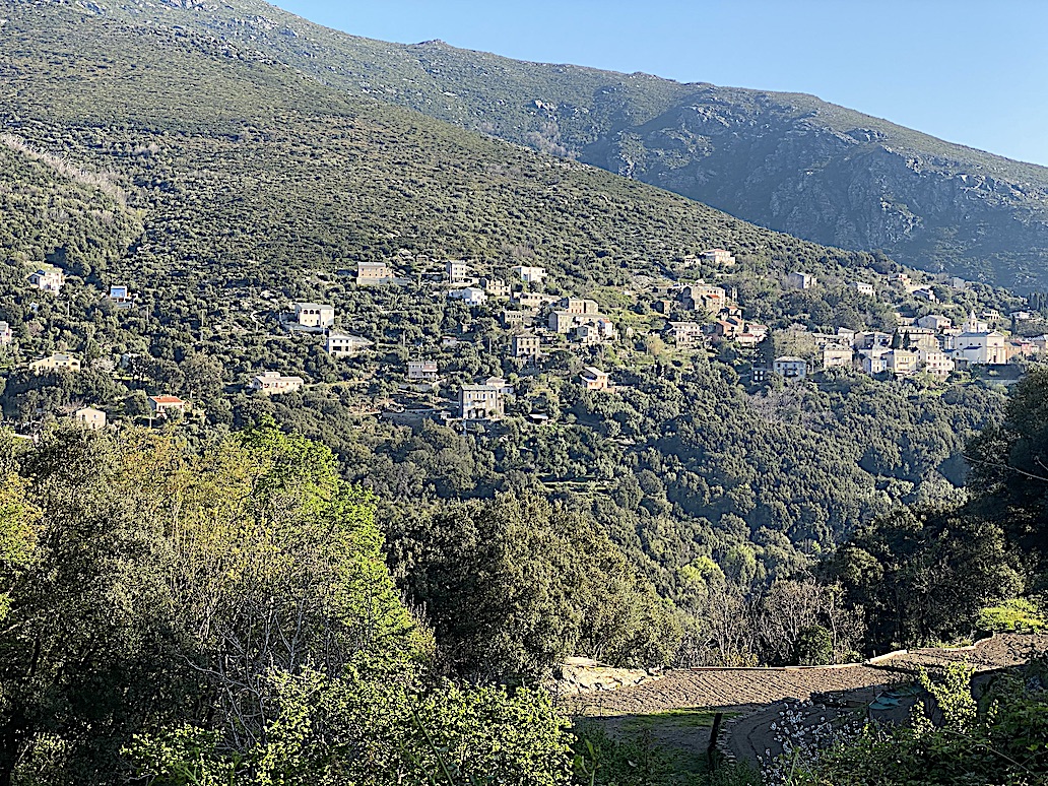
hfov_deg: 36.8
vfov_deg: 28.0
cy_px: 393
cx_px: 524
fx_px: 1574
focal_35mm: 52
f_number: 2
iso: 20
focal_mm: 6
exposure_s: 1/648
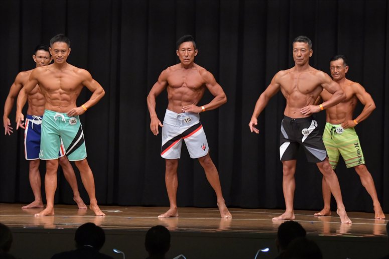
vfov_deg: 7.9
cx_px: 194
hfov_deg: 11.8
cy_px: 130
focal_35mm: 174
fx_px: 1879
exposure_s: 1/400
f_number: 5.6
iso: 6400
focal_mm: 116
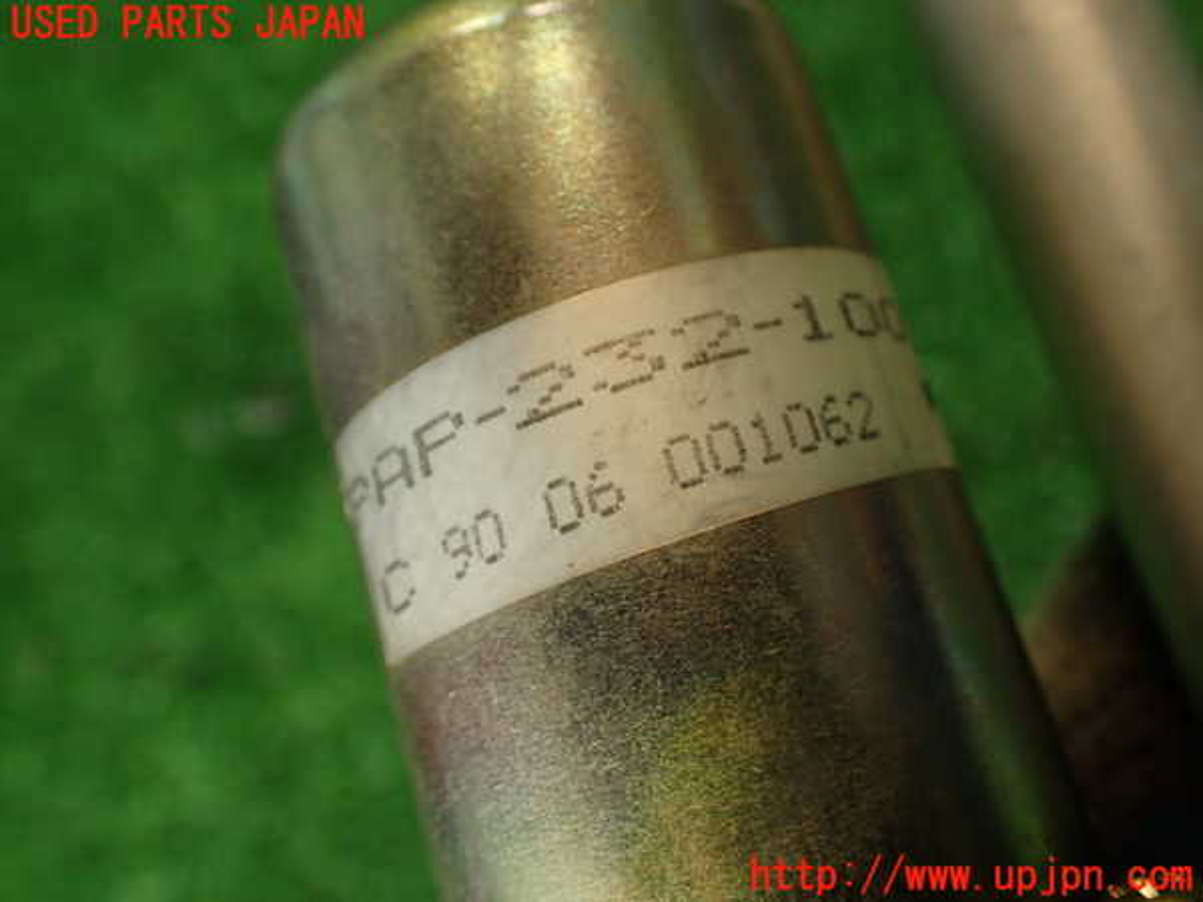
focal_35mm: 32
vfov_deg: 44.2
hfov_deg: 56.8
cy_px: 451
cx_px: 602
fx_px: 1112
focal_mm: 5.79
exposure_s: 1/60
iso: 160
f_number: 2.4
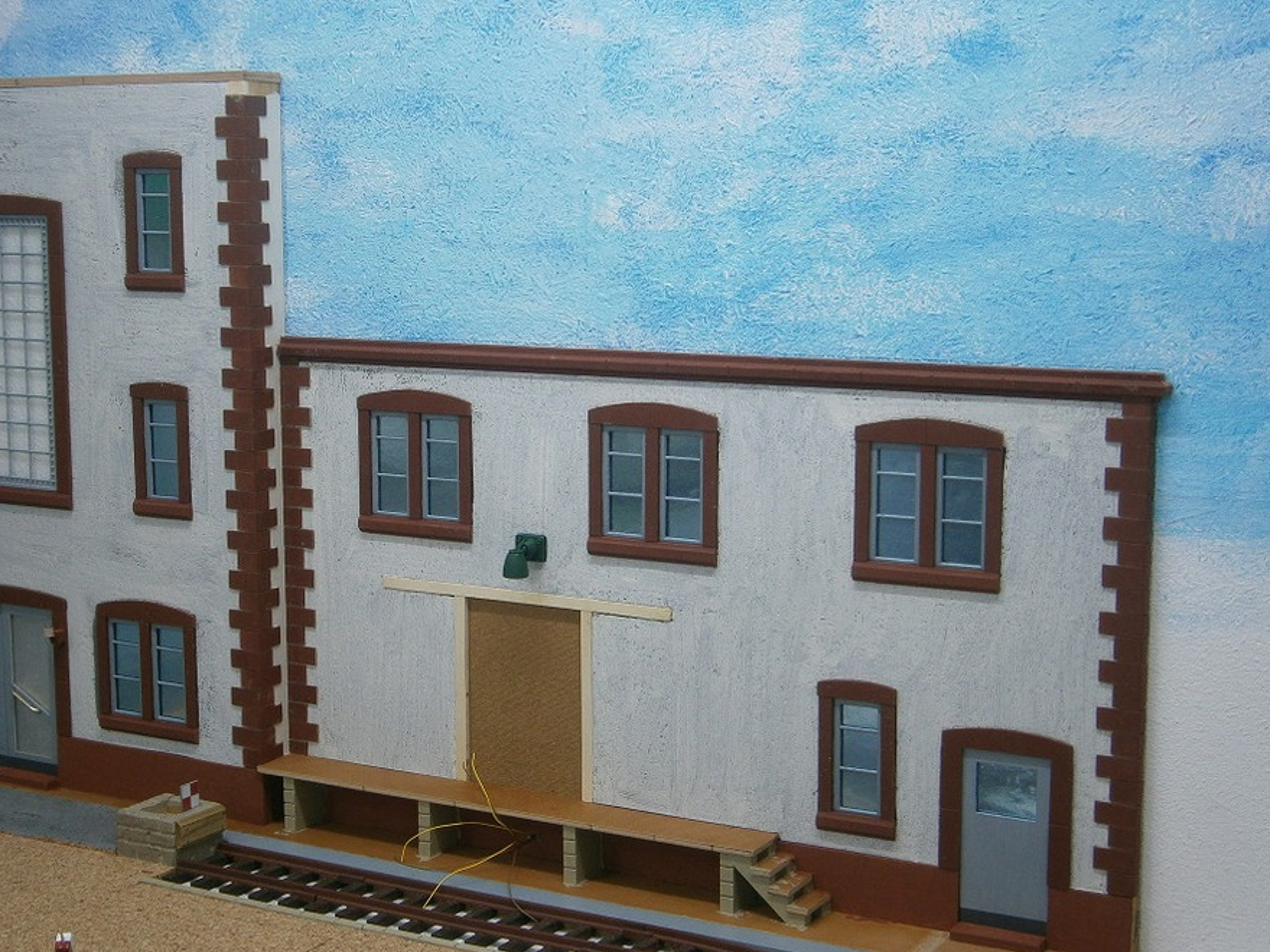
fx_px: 2091
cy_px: 501
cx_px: 545
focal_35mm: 57
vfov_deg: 25.7
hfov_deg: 33.7
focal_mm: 8.3
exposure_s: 1/13
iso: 125
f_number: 3.4
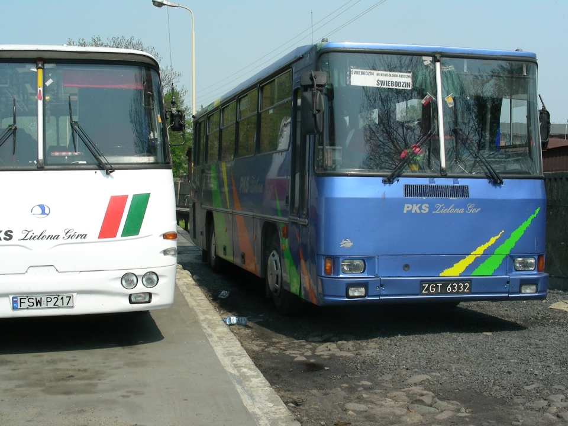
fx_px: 870
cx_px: 284
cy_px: 213
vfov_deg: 27.5
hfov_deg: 36.2
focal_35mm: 53
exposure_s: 1/355
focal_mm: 8.8
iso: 50
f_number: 5.6
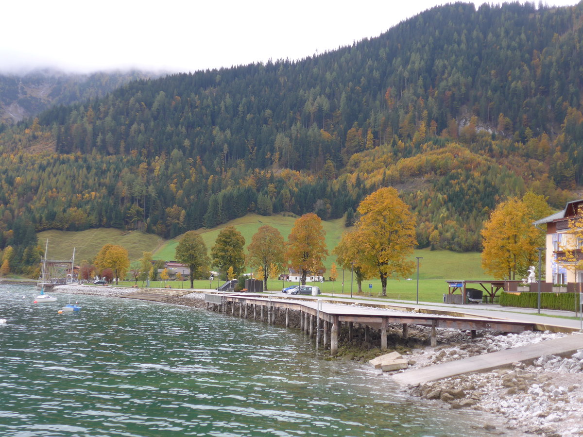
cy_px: 218
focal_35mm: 44
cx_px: 292
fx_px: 741
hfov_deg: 42.9
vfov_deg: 32.9
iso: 80
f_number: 2.8
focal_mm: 9
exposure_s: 1/125
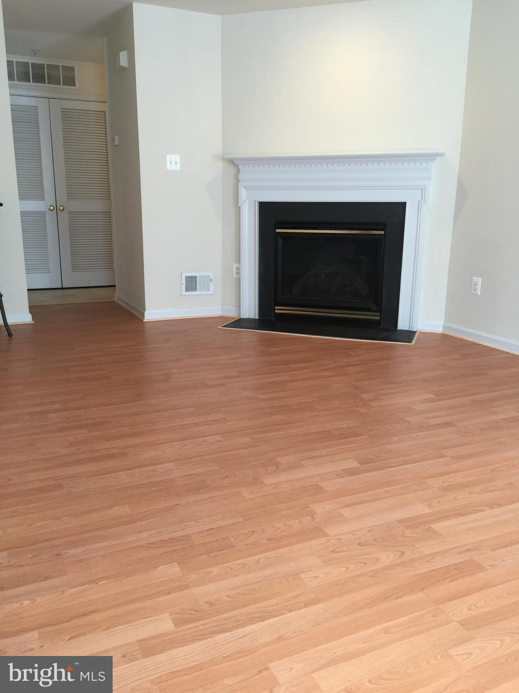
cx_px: 260
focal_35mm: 29
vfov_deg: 61.7
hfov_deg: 48.2
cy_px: 346
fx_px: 580
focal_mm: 4.15
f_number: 2.2
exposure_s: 1/30
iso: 50
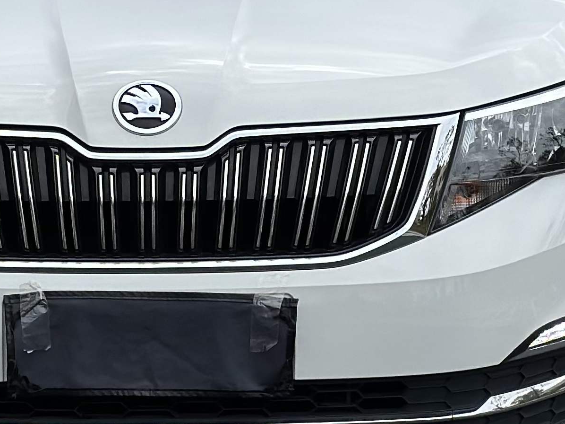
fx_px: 2268
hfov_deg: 14.2
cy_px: 113
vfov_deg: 10.6
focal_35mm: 139
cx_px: 154
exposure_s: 1/5556
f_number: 1.78
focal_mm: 6.86
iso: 100
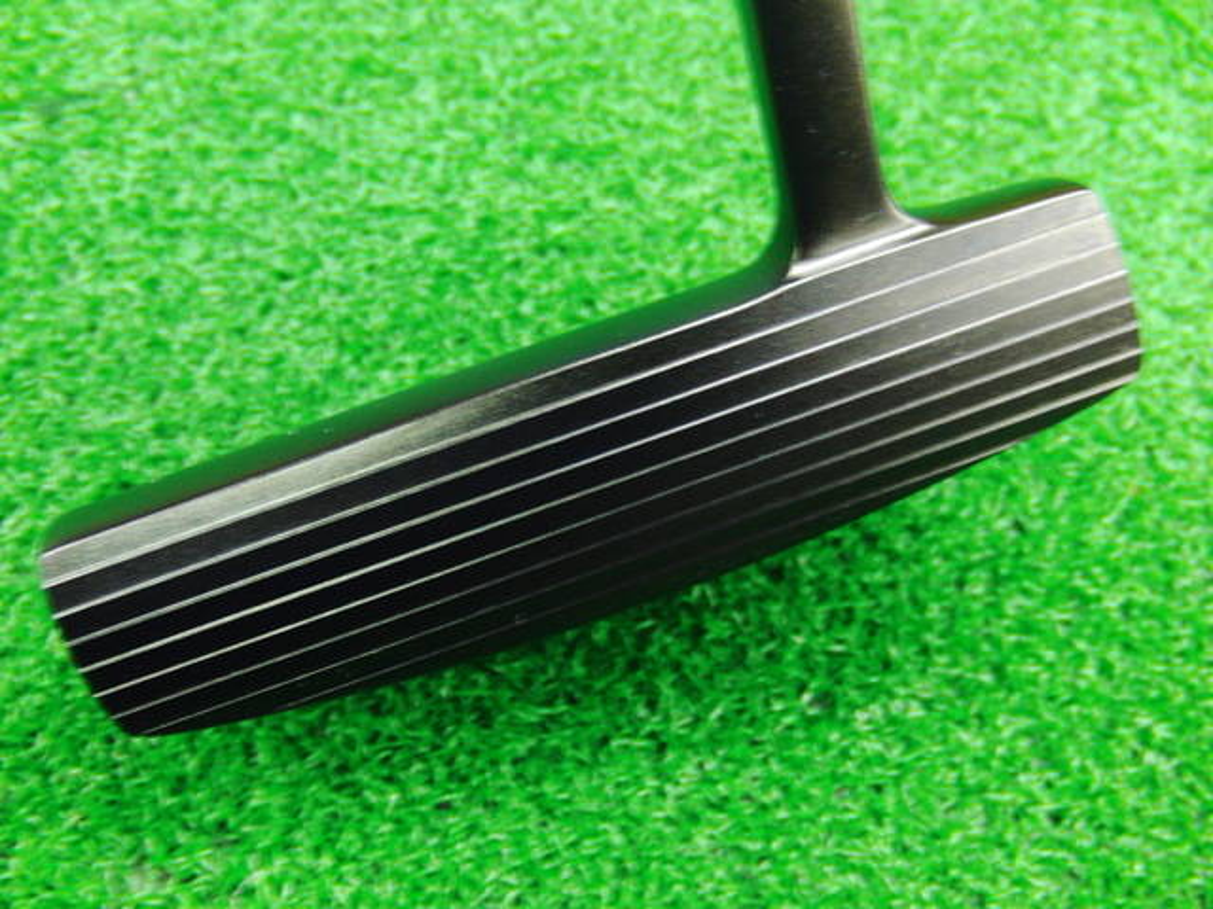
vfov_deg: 38.7
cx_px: 606
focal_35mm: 37
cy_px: 454
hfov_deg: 50.1
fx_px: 1297
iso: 400
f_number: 3.6
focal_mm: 6.42
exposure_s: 1/10
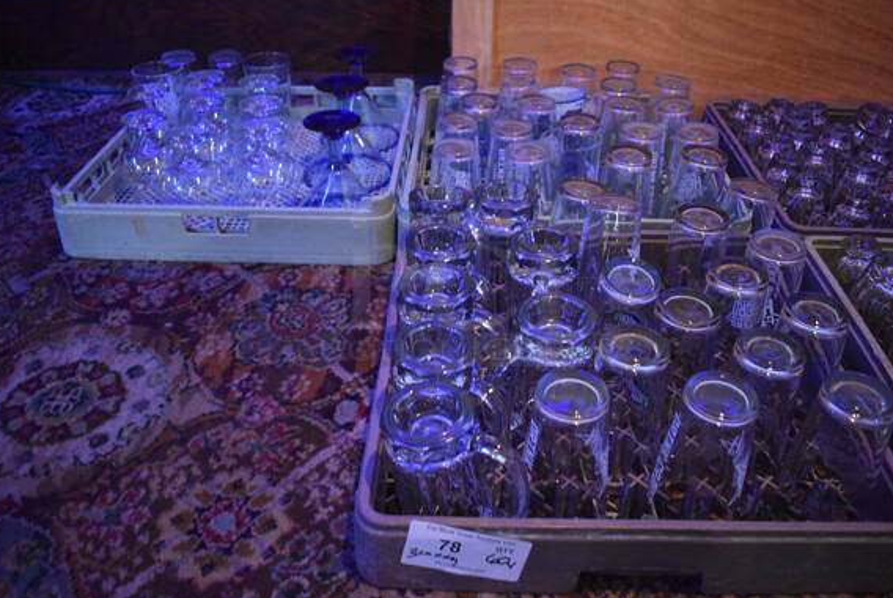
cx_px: 456
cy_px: 283
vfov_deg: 45.0
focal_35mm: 29
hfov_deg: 63.6
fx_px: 720
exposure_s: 1/15
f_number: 3.5
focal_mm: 18
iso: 3200
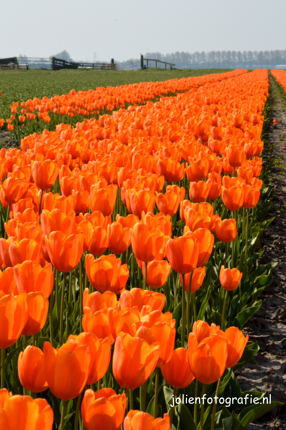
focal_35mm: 105
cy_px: 215
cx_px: 143
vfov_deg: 19.5
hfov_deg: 13.0
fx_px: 1253
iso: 400
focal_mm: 70
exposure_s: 1/80
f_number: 29
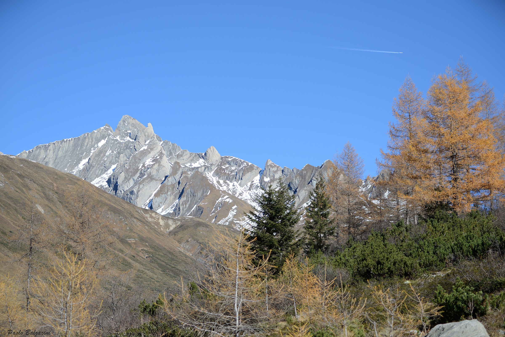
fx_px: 1123
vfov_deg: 17.1
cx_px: 252
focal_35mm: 80
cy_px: 168
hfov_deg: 25.4
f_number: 4.5
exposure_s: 1/800
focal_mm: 80
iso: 100
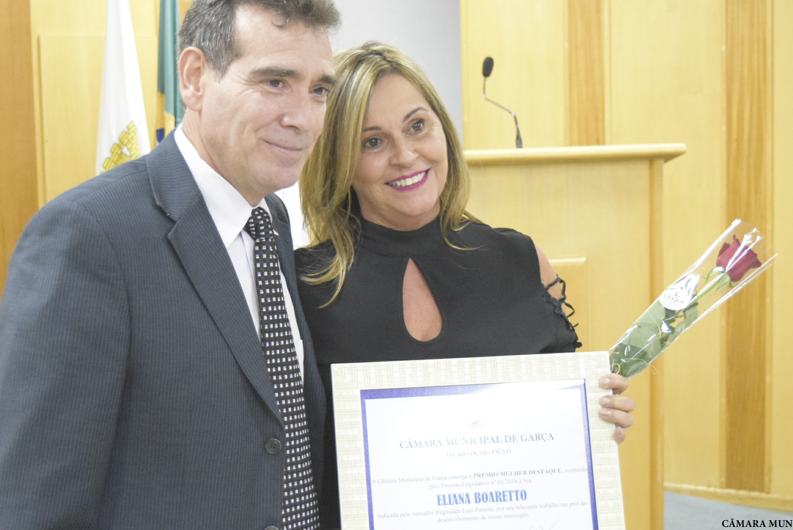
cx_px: 323
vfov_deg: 20.6
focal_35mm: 66
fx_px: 1455
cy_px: 291
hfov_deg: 30.4
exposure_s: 1/160
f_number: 4.5
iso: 6400
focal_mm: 34
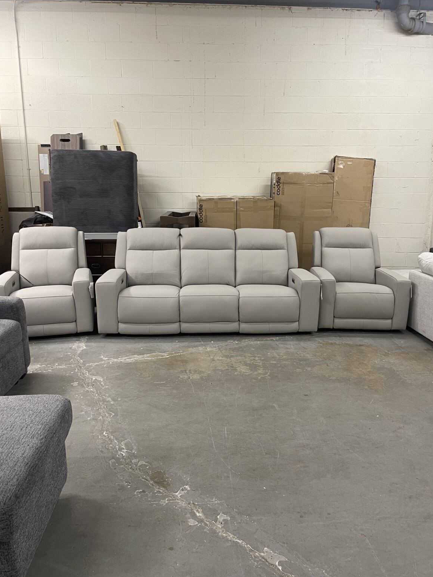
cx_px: 224
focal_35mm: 26
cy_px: 287
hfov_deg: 53.1
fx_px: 434
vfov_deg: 67.3
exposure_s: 1/60
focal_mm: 5.1
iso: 125
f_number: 1.6
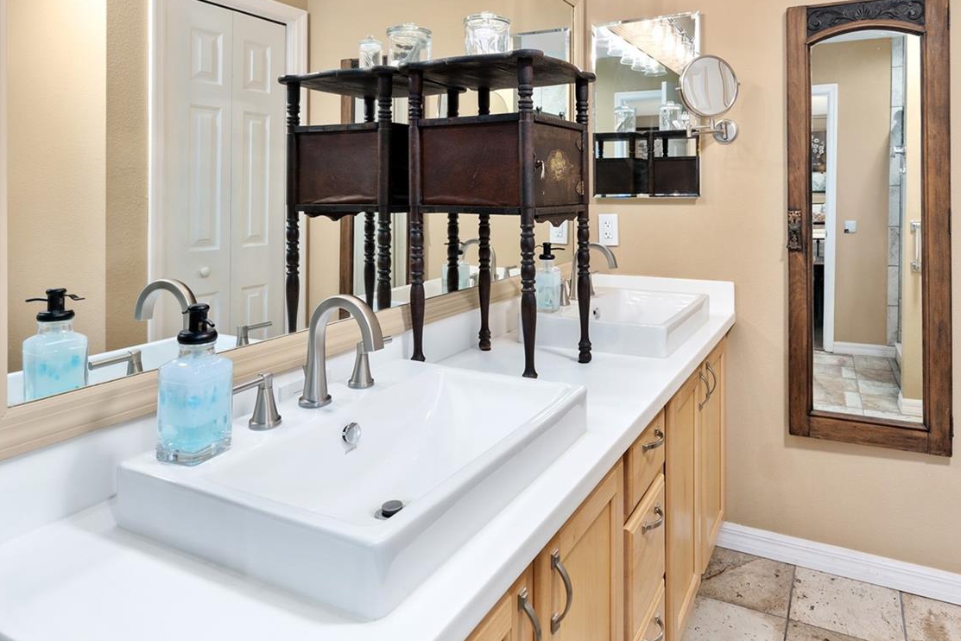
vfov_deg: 53.5
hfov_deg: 75.7
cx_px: 544
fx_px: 614
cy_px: 193
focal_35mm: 23
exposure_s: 1/1.67
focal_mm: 16
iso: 125
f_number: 7.1
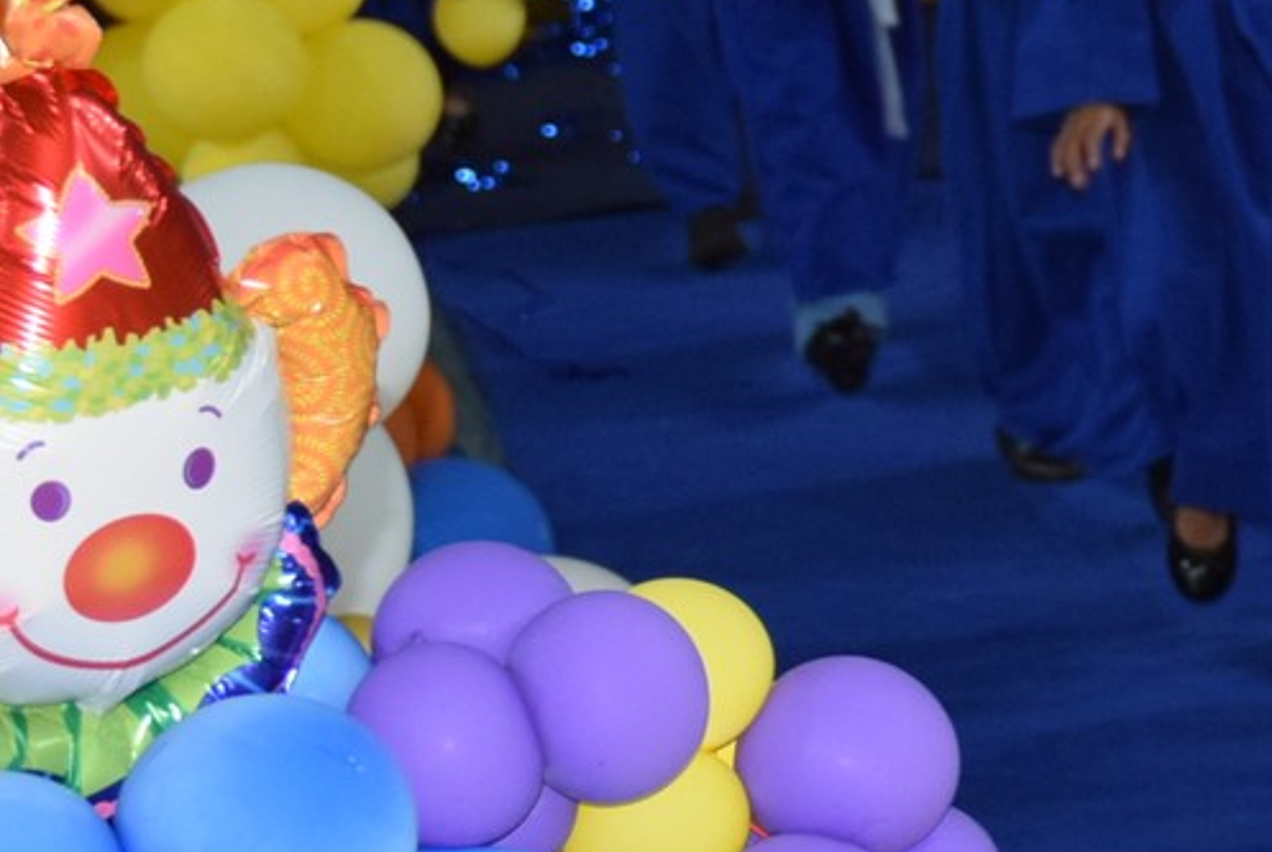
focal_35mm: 168
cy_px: 315
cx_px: 2248
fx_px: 5938
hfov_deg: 11.4
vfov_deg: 8.2
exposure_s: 1/60
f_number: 4
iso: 1100
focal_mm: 31
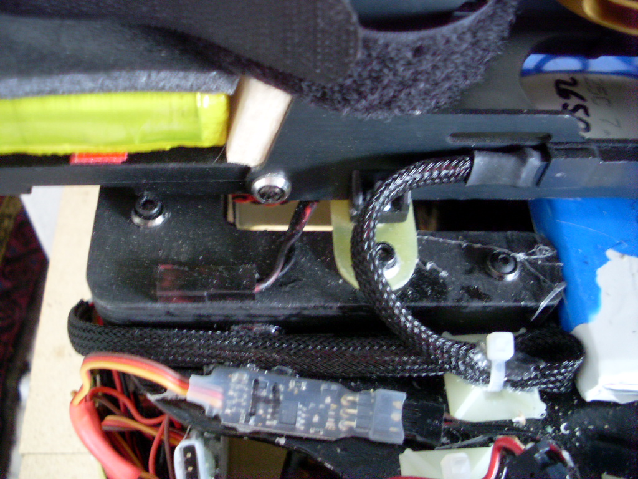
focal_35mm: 38
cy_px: 240
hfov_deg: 49.0
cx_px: 319
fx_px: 700
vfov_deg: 37.7
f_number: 3
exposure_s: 1/3
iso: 200
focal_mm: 6.3
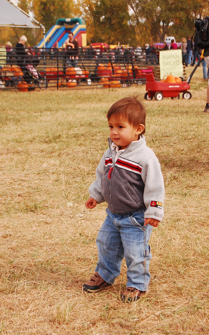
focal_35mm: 77
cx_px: 105
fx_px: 702
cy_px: 167
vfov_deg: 26.8
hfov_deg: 16.9
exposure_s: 1/400
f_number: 10
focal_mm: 50
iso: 400
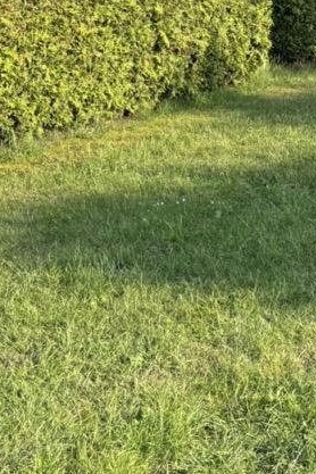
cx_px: 484
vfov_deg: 23.0
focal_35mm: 83
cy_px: -51
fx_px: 1093
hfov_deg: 15.1
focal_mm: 5.96
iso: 50
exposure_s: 1/1263
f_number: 1.6
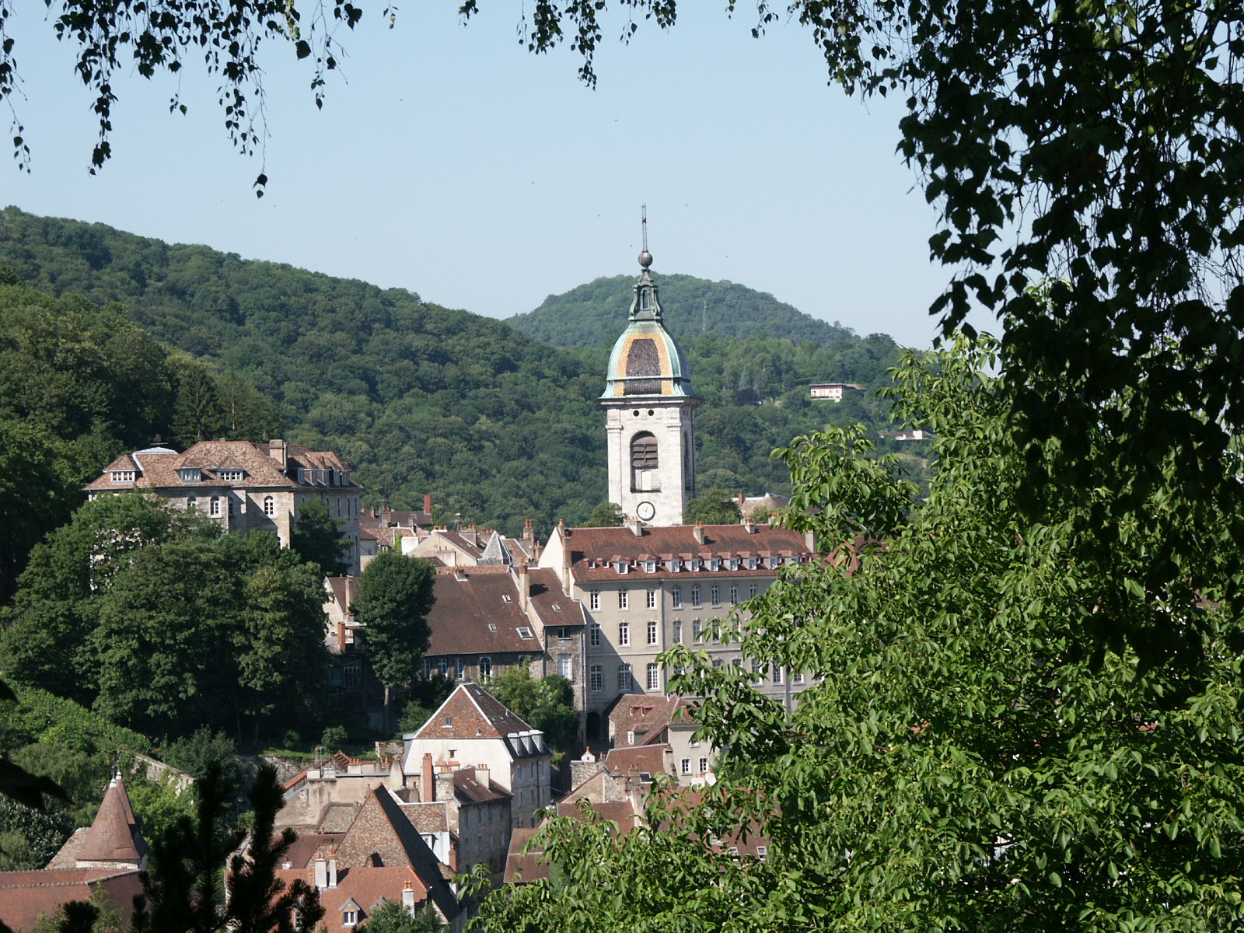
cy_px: 466
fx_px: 4672
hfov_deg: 15.2
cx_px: 622
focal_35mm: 130
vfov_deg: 11.4
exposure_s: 1/750
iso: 100
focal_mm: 32.93
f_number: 5.6
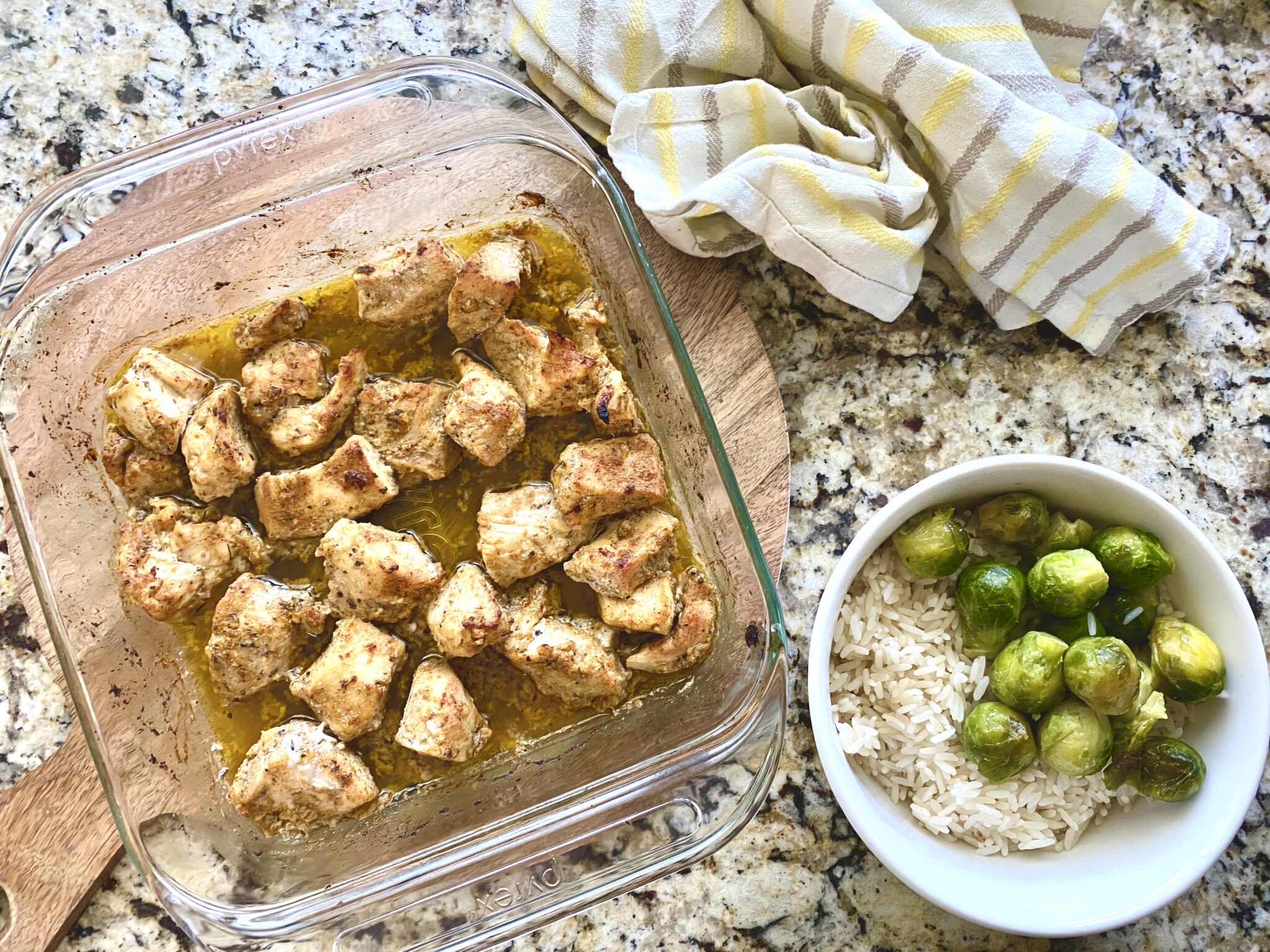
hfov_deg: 67.3
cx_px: 635
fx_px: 954
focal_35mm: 26
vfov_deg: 53.1
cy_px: 476
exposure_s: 1/60
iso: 160
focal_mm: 4.25
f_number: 1.8
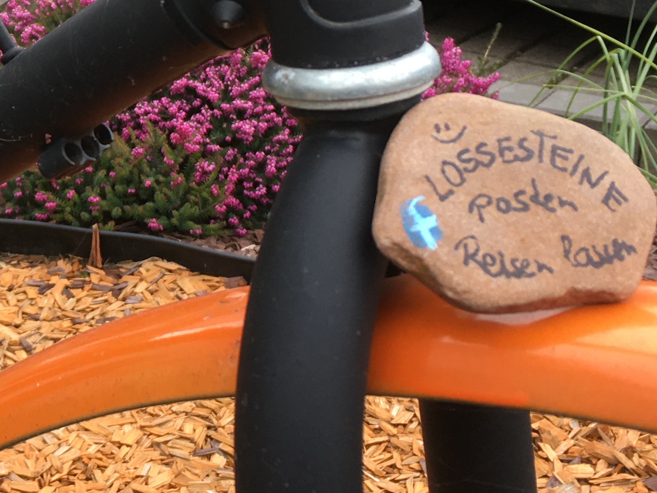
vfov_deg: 19.3
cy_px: 62
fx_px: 1423
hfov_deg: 24.6
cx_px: -24
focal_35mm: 75
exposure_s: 1/208
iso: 25
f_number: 2.2
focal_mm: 4.15
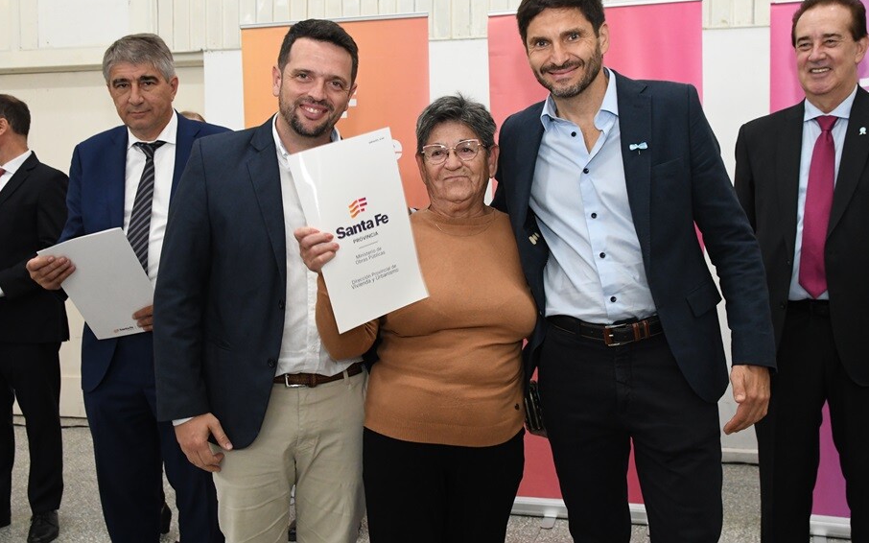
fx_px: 1066
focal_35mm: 45
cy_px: 224
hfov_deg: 44.4
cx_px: 441
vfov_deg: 28.5
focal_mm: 27
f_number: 7.1
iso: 3200
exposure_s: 1/80
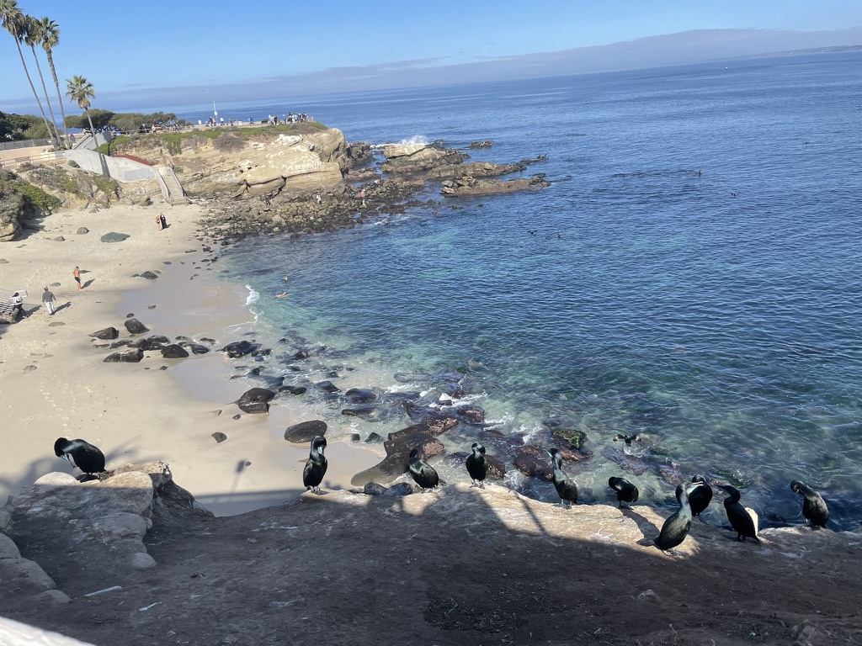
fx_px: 647
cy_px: 323
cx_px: 431
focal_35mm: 26
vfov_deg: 53.1
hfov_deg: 67.3
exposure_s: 1/2817
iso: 32
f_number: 1.6
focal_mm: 4.2
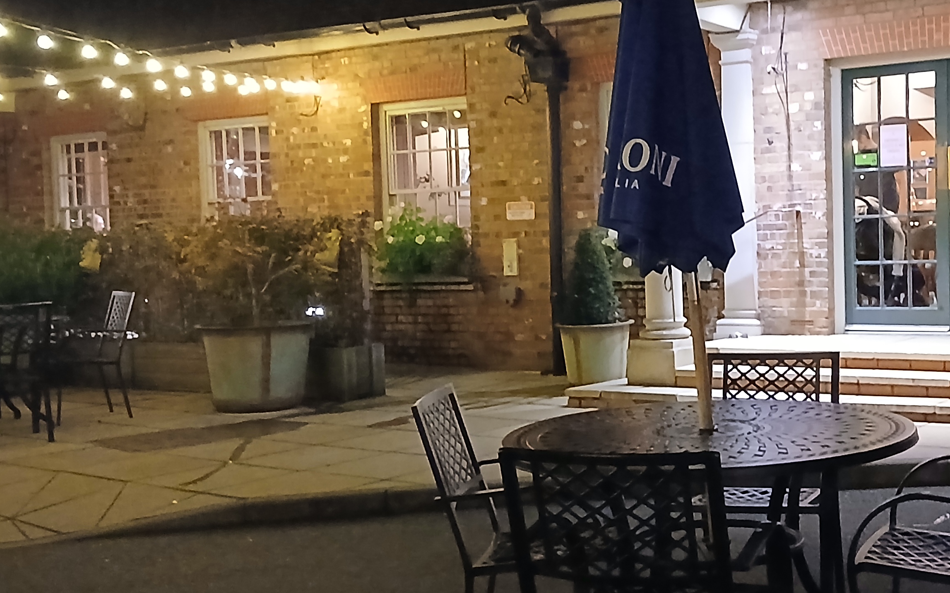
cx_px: 709
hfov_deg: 40.0
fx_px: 1269
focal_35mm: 49
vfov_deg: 26.3
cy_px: 296
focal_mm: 3.98
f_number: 1.8
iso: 1600
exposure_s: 1/16.7
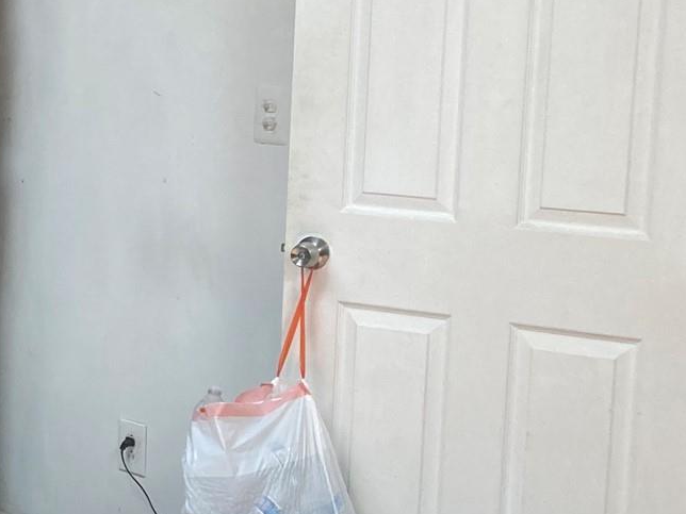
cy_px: 198
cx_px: -369
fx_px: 1764
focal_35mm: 89
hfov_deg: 19.1
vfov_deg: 16.6
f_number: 1.8
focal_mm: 3.99
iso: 80
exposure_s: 1/120
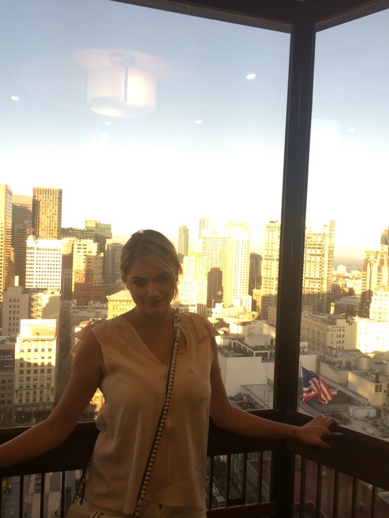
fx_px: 449
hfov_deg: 46.8
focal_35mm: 30
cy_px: 259
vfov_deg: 60.0
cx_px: 194
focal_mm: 4.12
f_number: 2.2
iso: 32
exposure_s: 1/82
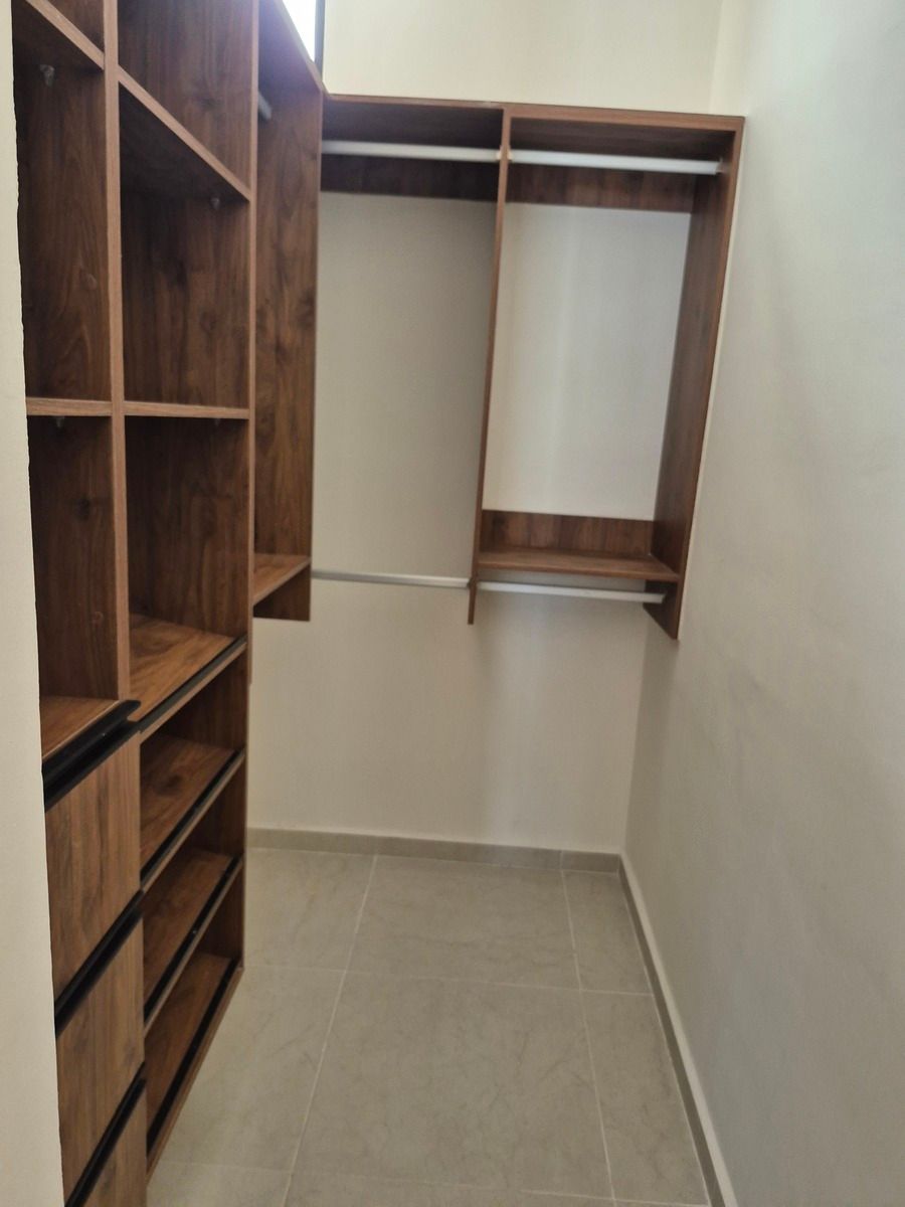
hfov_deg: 58.9
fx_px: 802
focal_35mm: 23
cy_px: 604
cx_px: 452
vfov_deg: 73.9
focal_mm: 5.4
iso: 250
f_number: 1.8
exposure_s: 1/120
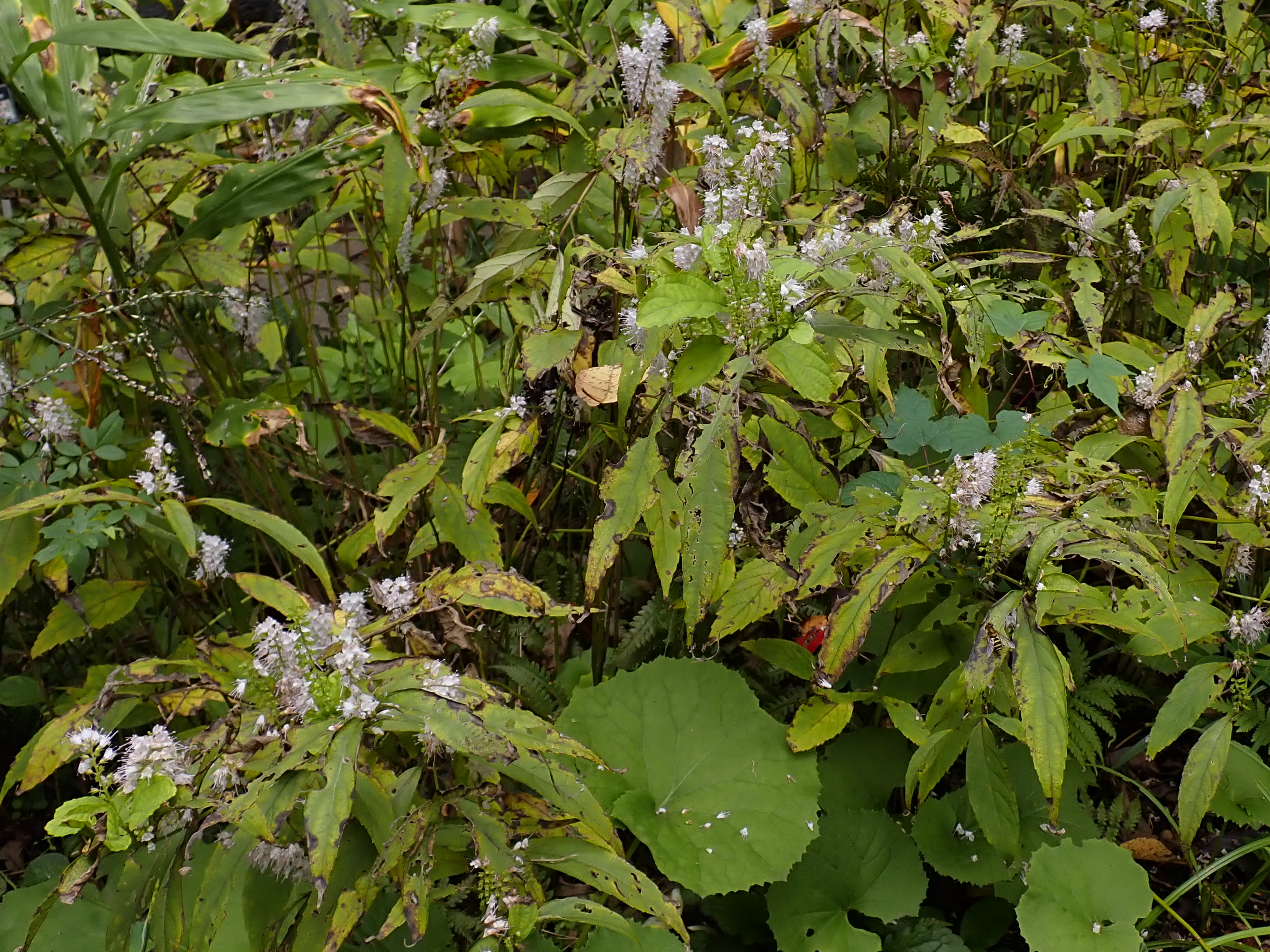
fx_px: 1578
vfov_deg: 33.5
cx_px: 778
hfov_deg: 43.6
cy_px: 376
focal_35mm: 43
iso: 100
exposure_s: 1/100
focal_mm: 5.4
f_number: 3.2
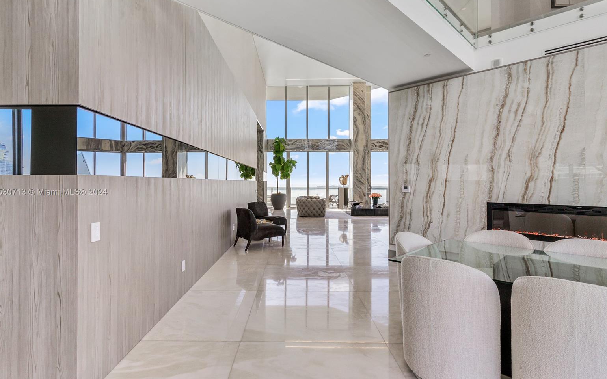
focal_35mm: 18
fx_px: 298
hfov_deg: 91.1
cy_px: 193
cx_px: 296
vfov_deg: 65.0
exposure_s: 1/500
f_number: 8
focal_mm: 17
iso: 400
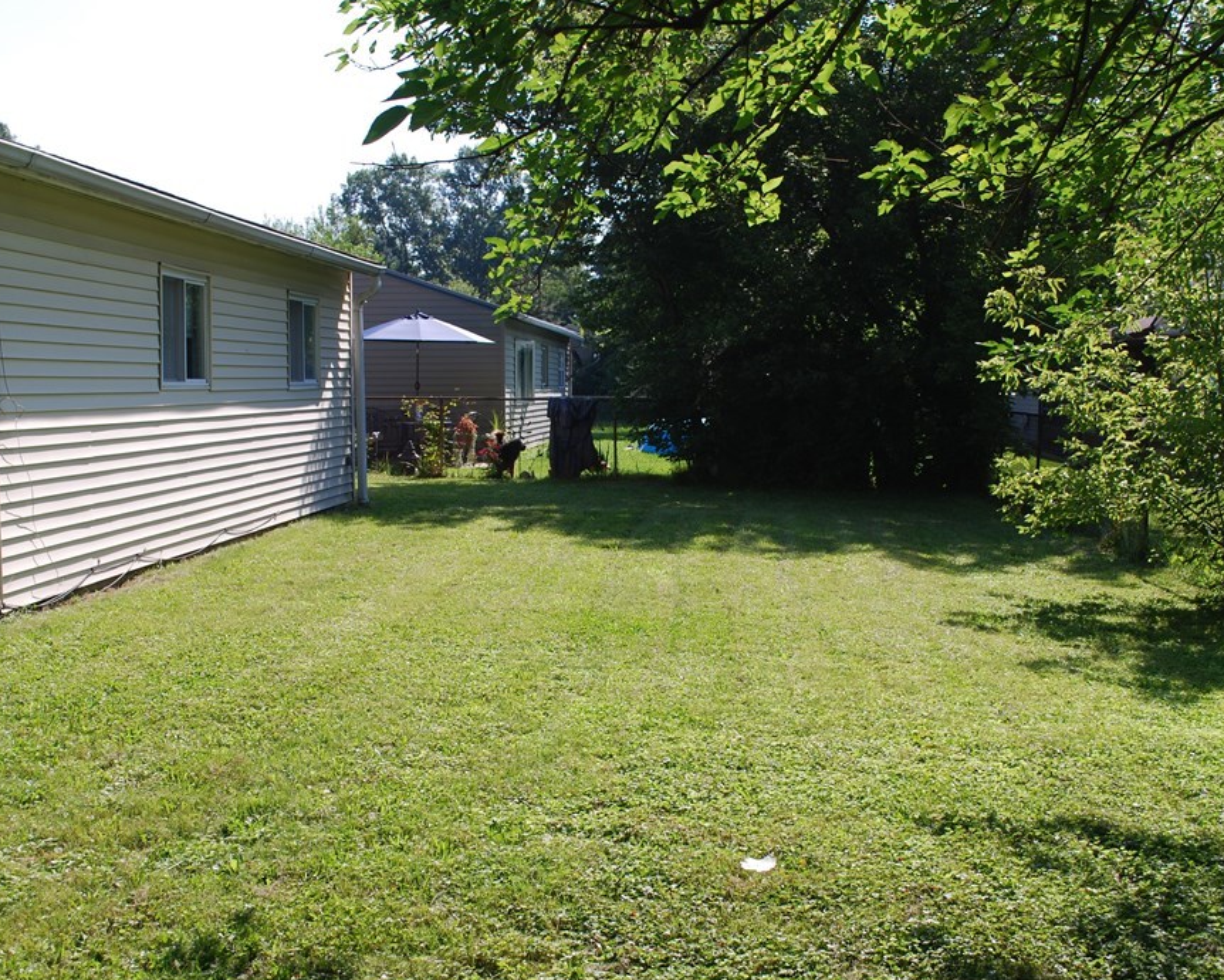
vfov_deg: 32.8
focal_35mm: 46
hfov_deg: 40.3
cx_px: 610
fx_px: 1667
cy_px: 489
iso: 100
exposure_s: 1/160
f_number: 6.3
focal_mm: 26
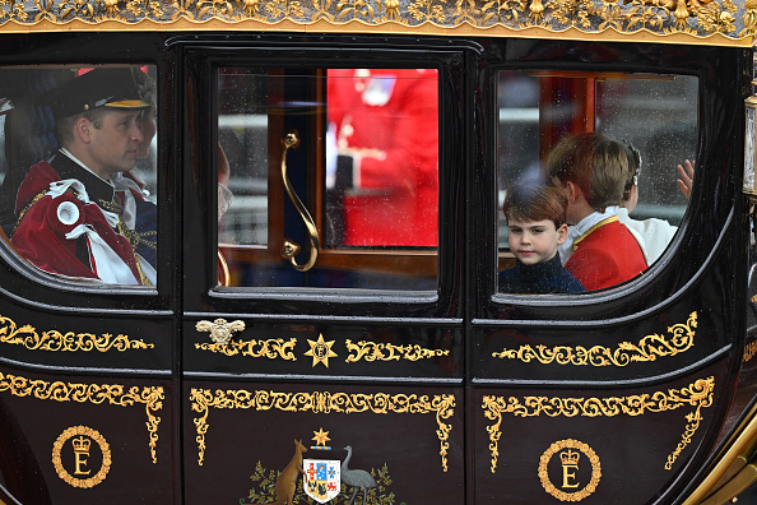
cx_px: 378
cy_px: 252
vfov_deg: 2.3
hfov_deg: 3.4
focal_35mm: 600
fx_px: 12616
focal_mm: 600
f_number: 5
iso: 1250
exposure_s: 1/1600
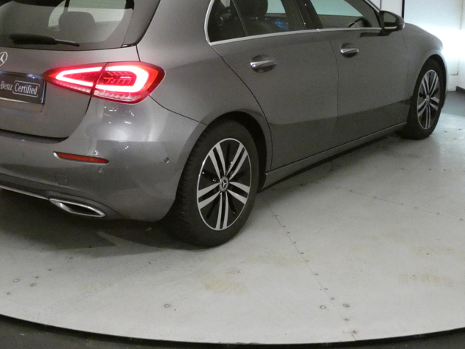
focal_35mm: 52
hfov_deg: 36.7
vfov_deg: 27.9
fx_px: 698
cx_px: 187
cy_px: 132
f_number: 3.6
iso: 2000
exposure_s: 1/125
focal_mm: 7.3
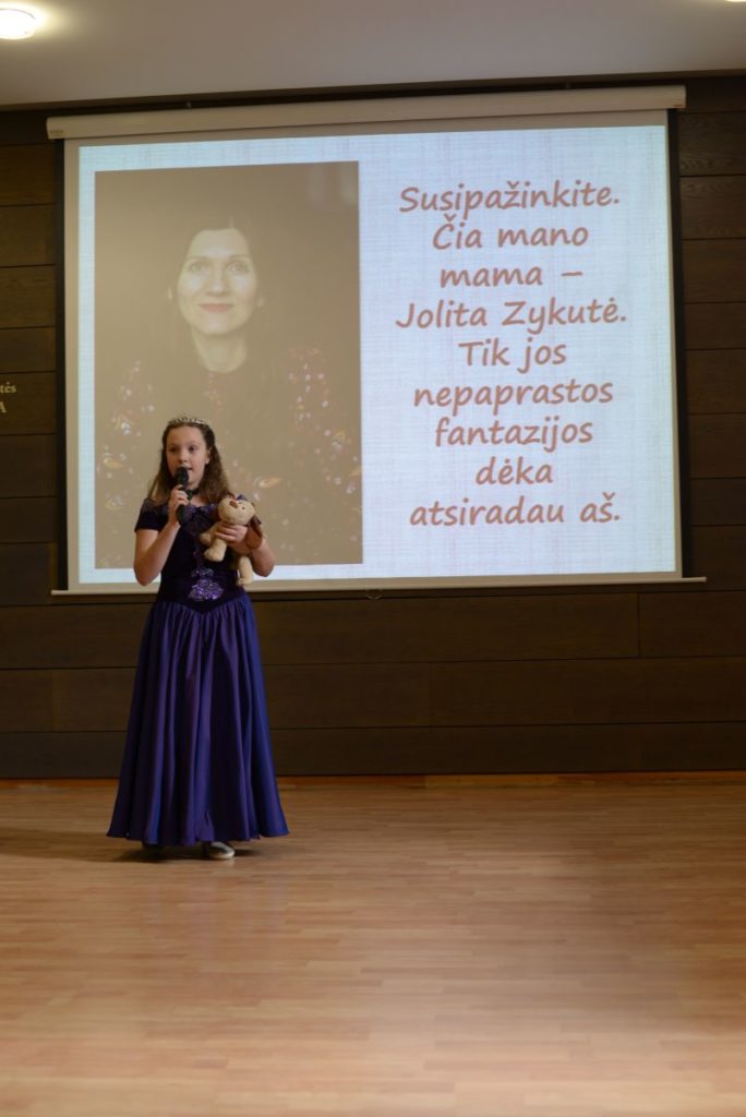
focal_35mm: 50
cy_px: 558
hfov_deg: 27.0
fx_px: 1552
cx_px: 373
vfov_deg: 39.6
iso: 640
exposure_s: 1/60
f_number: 4.5
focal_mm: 50
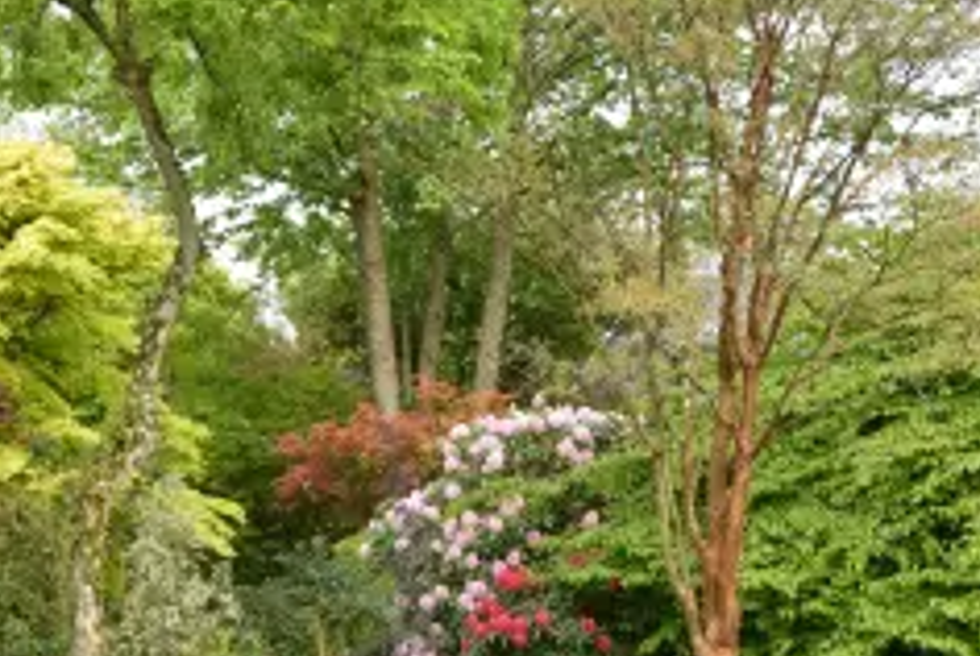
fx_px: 1744
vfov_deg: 21.1
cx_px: 203
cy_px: 496
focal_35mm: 64
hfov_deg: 30.7
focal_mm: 26
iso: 400
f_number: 8
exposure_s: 1/250
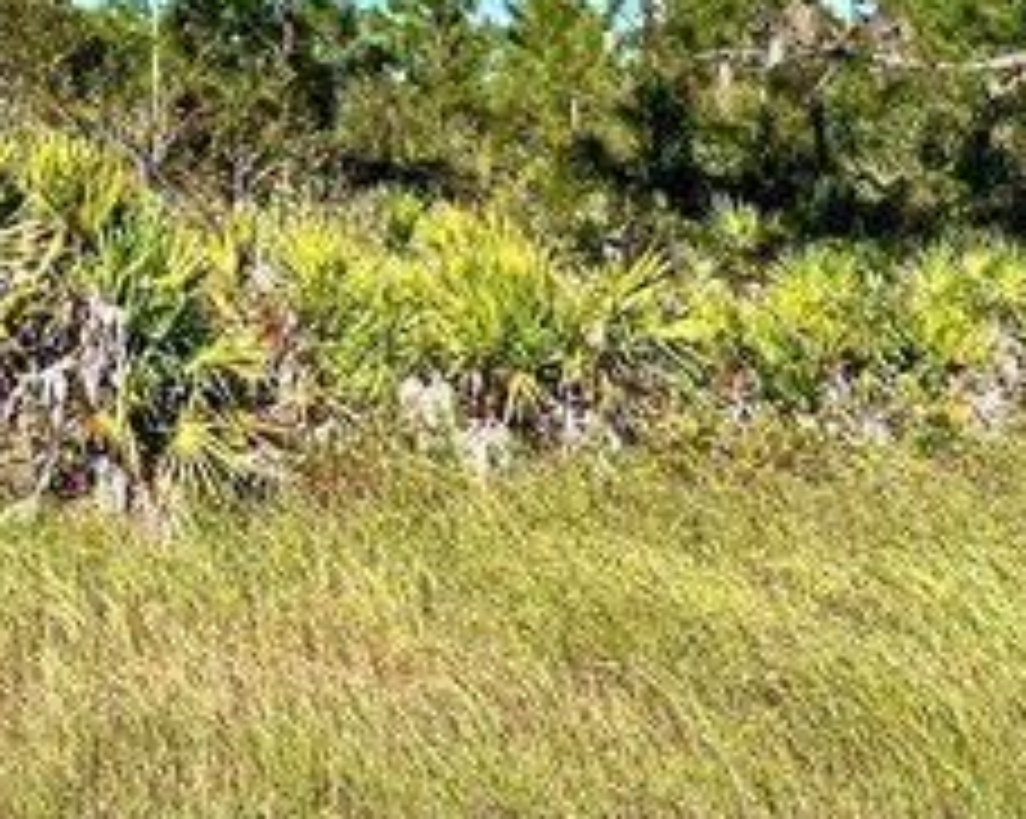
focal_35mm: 57
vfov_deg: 20.3
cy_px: -590
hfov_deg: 31.1
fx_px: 1729
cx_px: 50
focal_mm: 1.57
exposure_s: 1/1233
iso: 32
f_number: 1.8
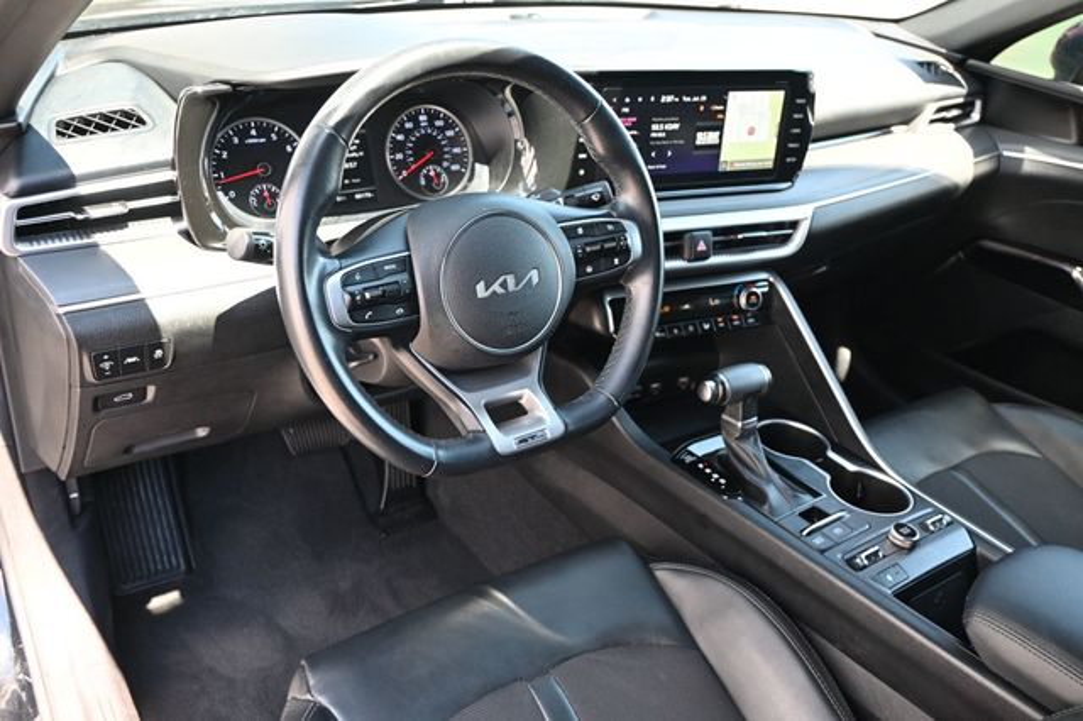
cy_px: 360
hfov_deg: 62.0
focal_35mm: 30
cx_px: 542
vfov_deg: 43.6
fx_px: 902
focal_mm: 20
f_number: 3.8
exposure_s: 1/125
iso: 800
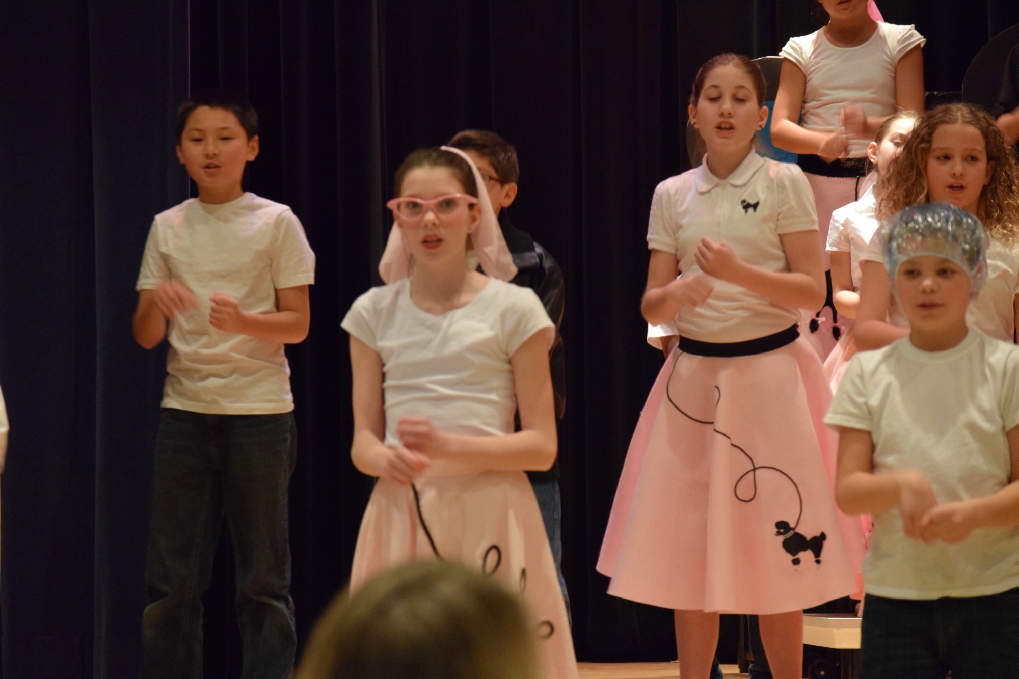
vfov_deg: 9.0
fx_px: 4330
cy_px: 340
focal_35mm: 153
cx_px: 510
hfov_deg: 13.4
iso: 3200
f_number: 4.5
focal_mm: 102
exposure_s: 1/50
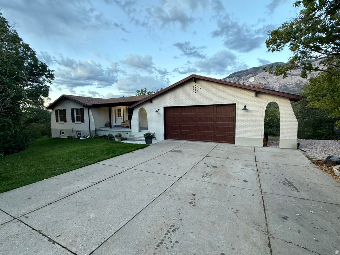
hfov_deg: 102.1
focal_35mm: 14
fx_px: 138
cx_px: 170
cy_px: 128
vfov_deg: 85.7
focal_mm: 2.22
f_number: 2.2
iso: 80
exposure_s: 1/99
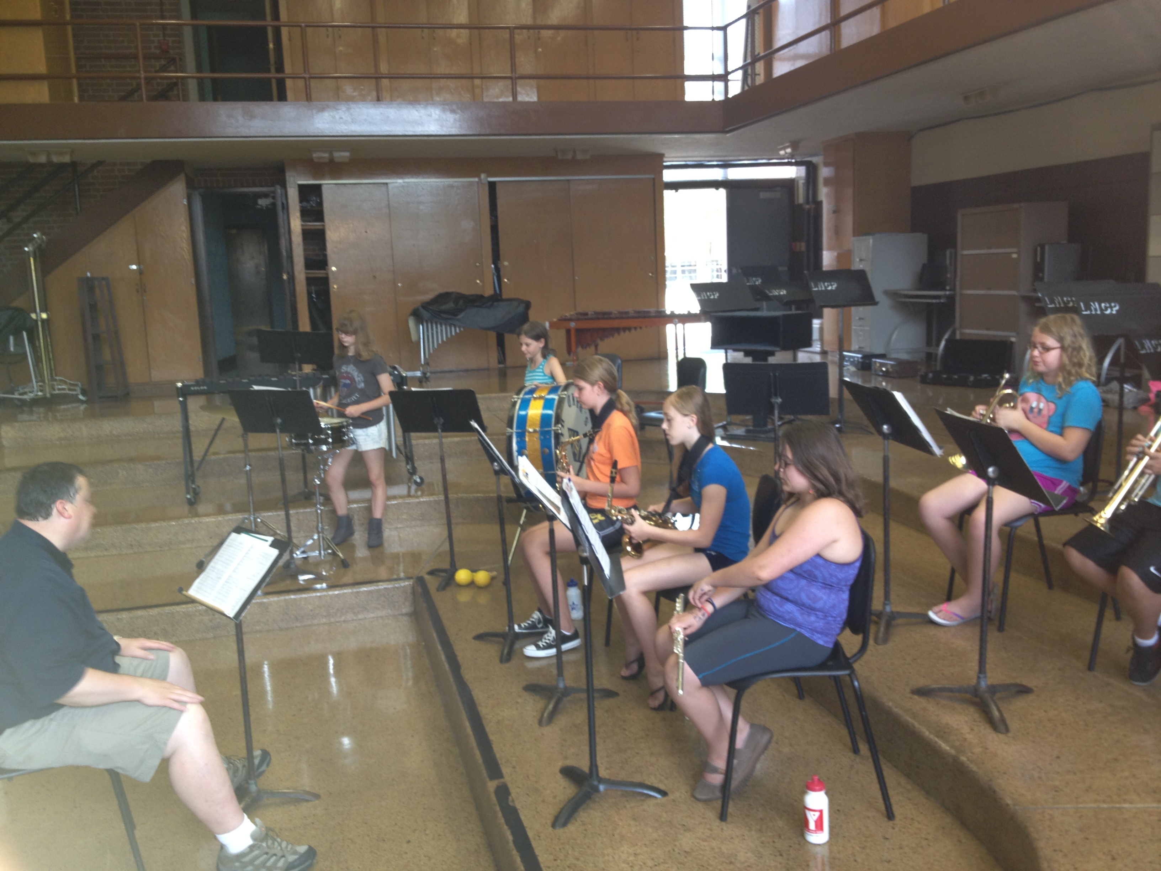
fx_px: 1174
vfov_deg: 40.7
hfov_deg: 52.6
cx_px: 580
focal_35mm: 35
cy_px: 436
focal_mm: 4.28
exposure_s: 1/23
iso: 50
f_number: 2.4
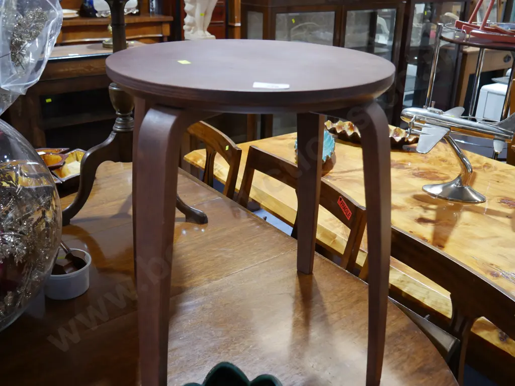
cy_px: 193
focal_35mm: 38
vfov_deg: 37.8
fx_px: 566
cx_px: 258
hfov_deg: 49.0
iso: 640
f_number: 4.1
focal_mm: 19
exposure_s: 1/60
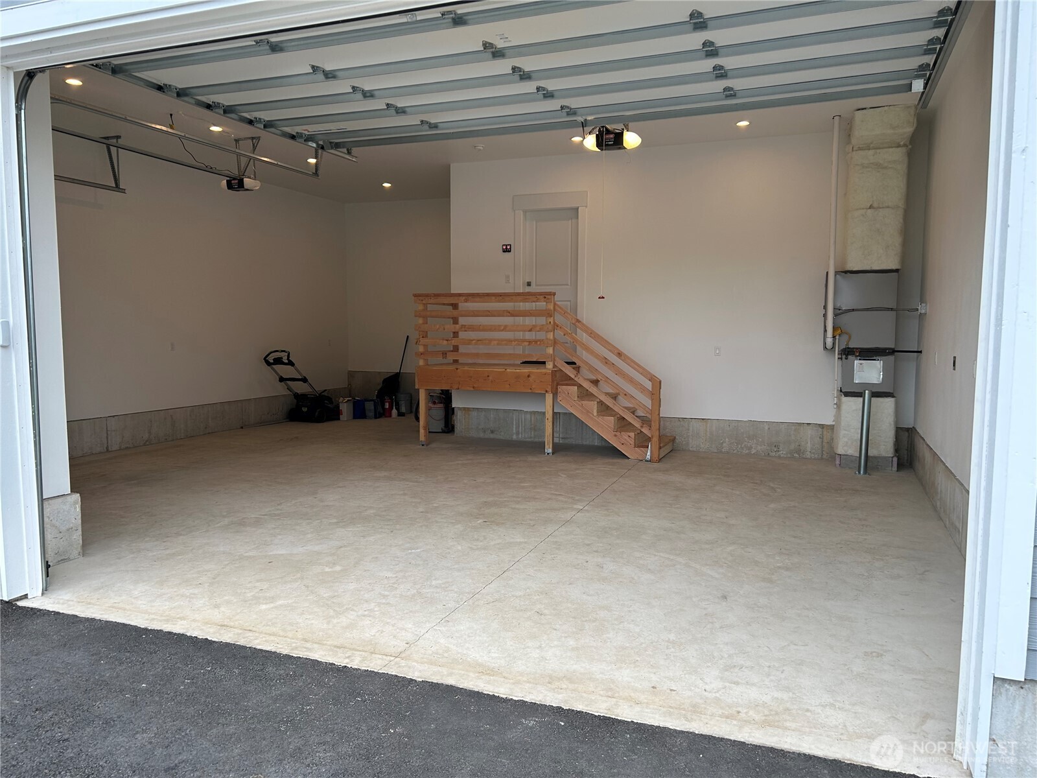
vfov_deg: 53.1
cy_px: 389
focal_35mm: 26
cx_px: 518
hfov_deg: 67.3
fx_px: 779
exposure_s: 1/224
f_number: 1.5
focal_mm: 5.7
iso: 40
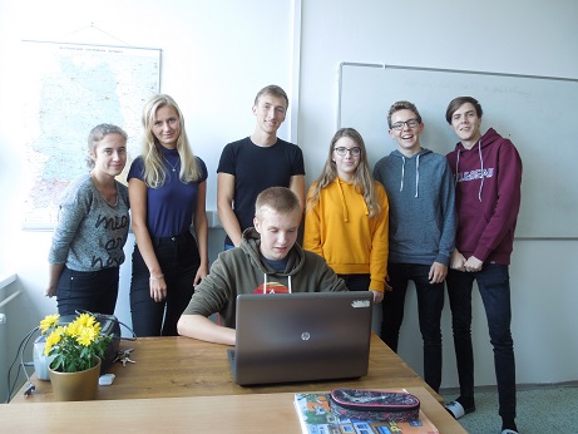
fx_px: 468
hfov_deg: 63.4
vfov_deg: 49.8
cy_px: 217
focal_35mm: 28
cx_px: 289
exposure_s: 1/30
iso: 160
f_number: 3.5
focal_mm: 5
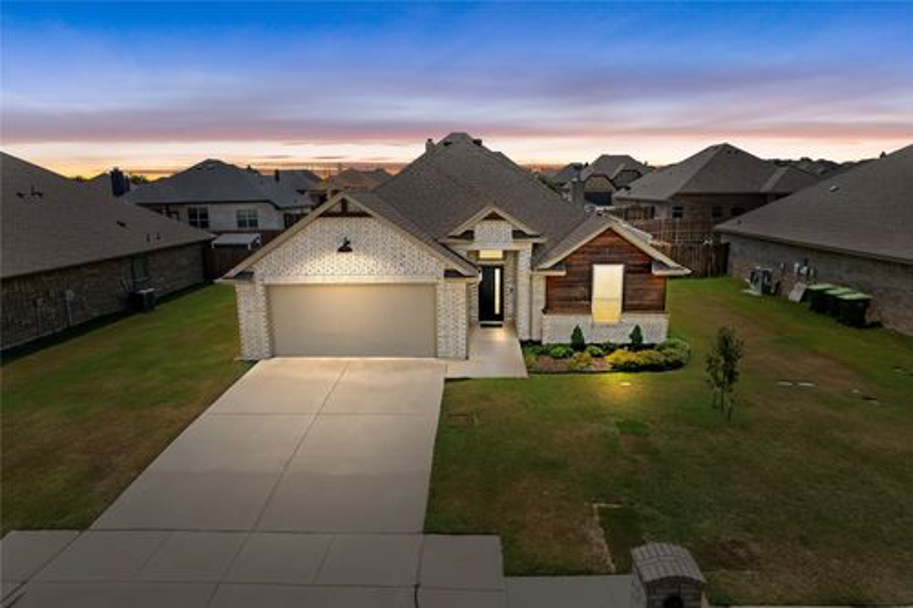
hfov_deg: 78.6
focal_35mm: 22
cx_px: 456
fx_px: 558
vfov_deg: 57.2
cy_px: 304
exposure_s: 1/320
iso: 100
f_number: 2.8
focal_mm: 8.38
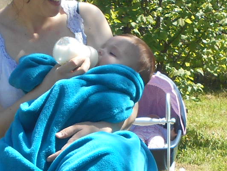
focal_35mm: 111
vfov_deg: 13.2
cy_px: 154
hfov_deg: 17.6
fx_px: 728
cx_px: 48
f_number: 3.2
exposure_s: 1/320
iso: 80
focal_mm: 4.6
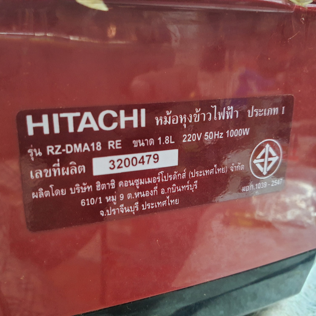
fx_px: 320
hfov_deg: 52.4
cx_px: 138
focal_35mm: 31
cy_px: 159
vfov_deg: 52.5
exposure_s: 1/25
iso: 640
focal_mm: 4.32
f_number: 1.7
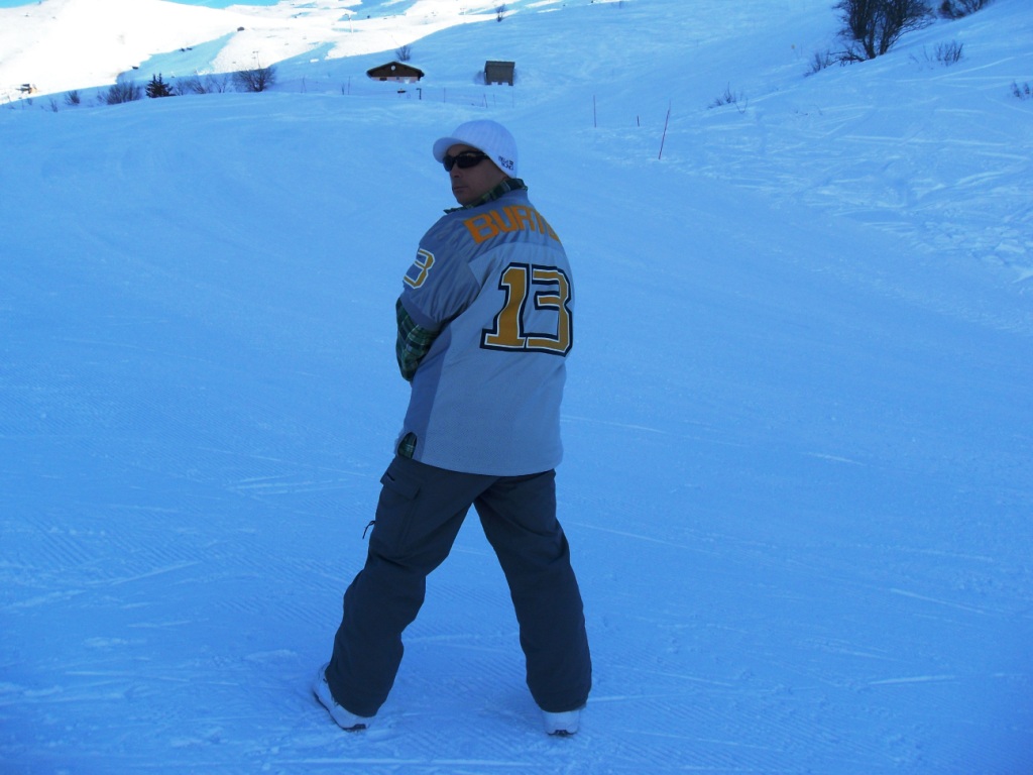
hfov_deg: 52.6
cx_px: 516
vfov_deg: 40.7
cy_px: 388
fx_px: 1044
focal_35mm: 35
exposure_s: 1/125
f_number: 8.2
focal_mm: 6.3
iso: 80
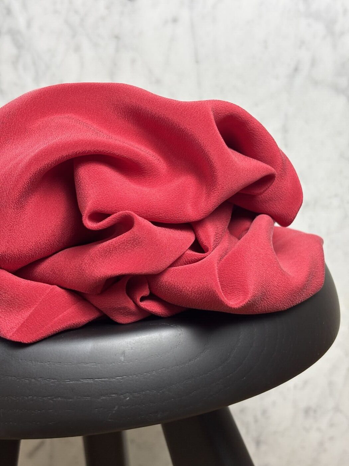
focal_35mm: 52
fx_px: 699
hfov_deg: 28.0
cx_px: 174
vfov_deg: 36.8
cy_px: 233
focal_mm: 5.96
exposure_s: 1/60
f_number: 1.6
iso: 100
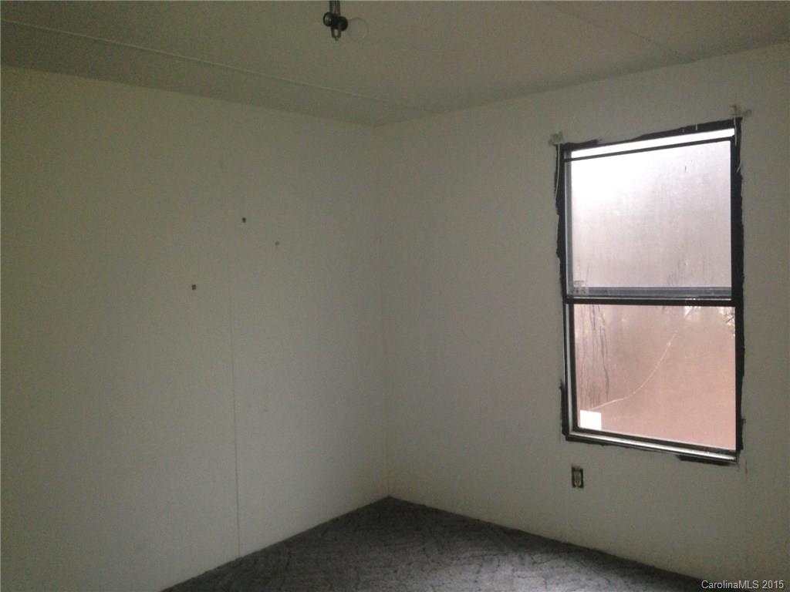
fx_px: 753
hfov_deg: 55.4
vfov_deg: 42.9
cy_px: 296
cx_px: 395
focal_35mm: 33
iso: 200
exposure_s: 1/17
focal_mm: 4.12
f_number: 2.4
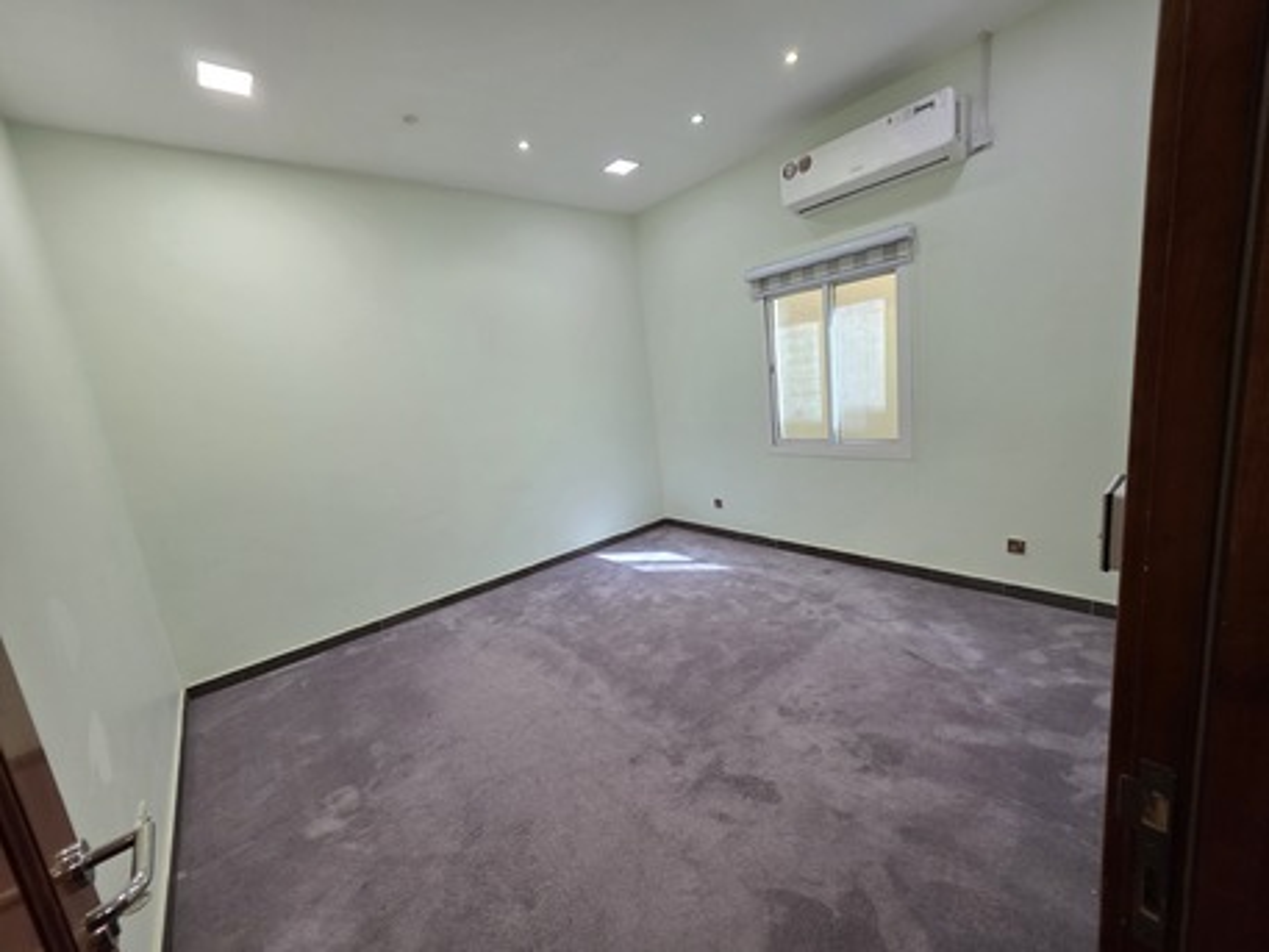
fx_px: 477
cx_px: 634
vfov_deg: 89.9
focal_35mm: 13
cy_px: 476
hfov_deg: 106.2
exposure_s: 1/100
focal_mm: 2.2
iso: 100
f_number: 1.9
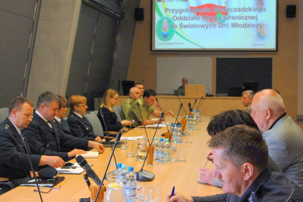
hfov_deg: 35.1
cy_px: 101
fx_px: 479
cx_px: 152
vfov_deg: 23.7
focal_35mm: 57
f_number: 4.8
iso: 400
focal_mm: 38
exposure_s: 1/60
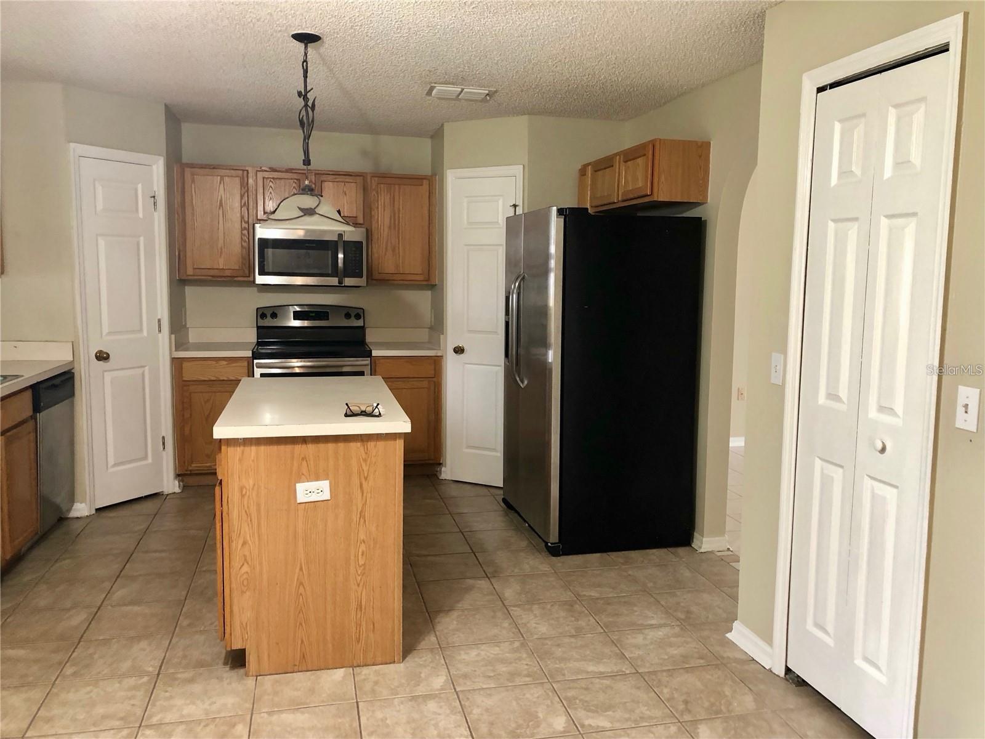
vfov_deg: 49.7
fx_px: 797
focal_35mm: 28
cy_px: 370
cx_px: 492
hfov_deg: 63.4
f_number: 1.8
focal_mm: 3.99
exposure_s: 1/15
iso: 40
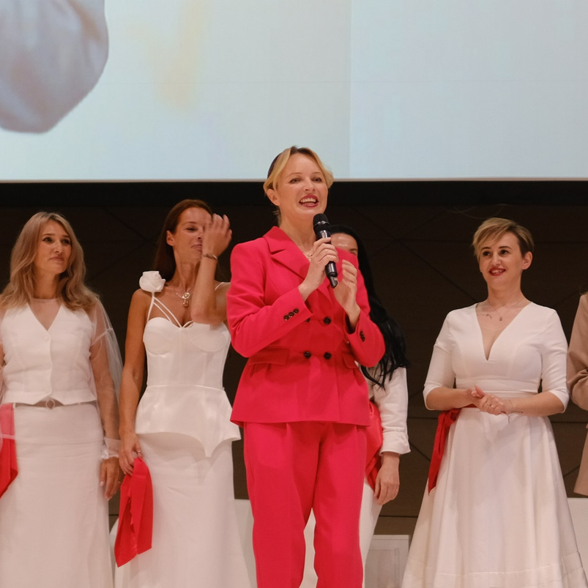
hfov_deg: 14.3
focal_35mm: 122
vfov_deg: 14.3
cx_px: 216
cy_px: 241
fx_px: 2345
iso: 400
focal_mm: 30
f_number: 1.4
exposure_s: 1/60
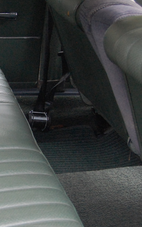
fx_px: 551
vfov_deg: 23.3
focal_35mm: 89
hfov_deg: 13.9
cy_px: 112
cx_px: -58
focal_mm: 26
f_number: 5.6
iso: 1600
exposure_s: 1/200
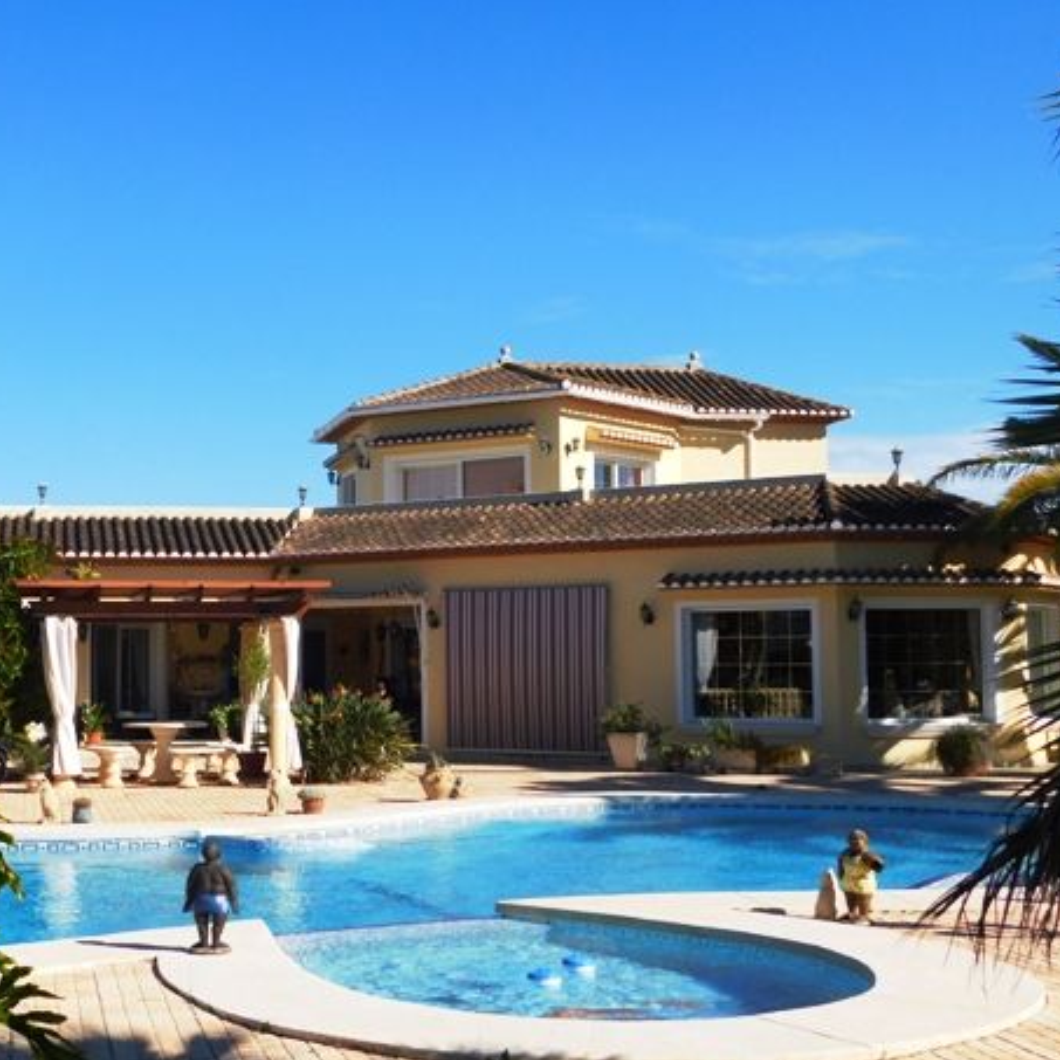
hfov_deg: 33.7
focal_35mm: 50
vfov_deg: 34.0
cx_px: 344
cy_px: 555
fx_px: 1732
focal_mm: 7.1
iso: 125
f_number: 7.2
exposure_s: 1/400
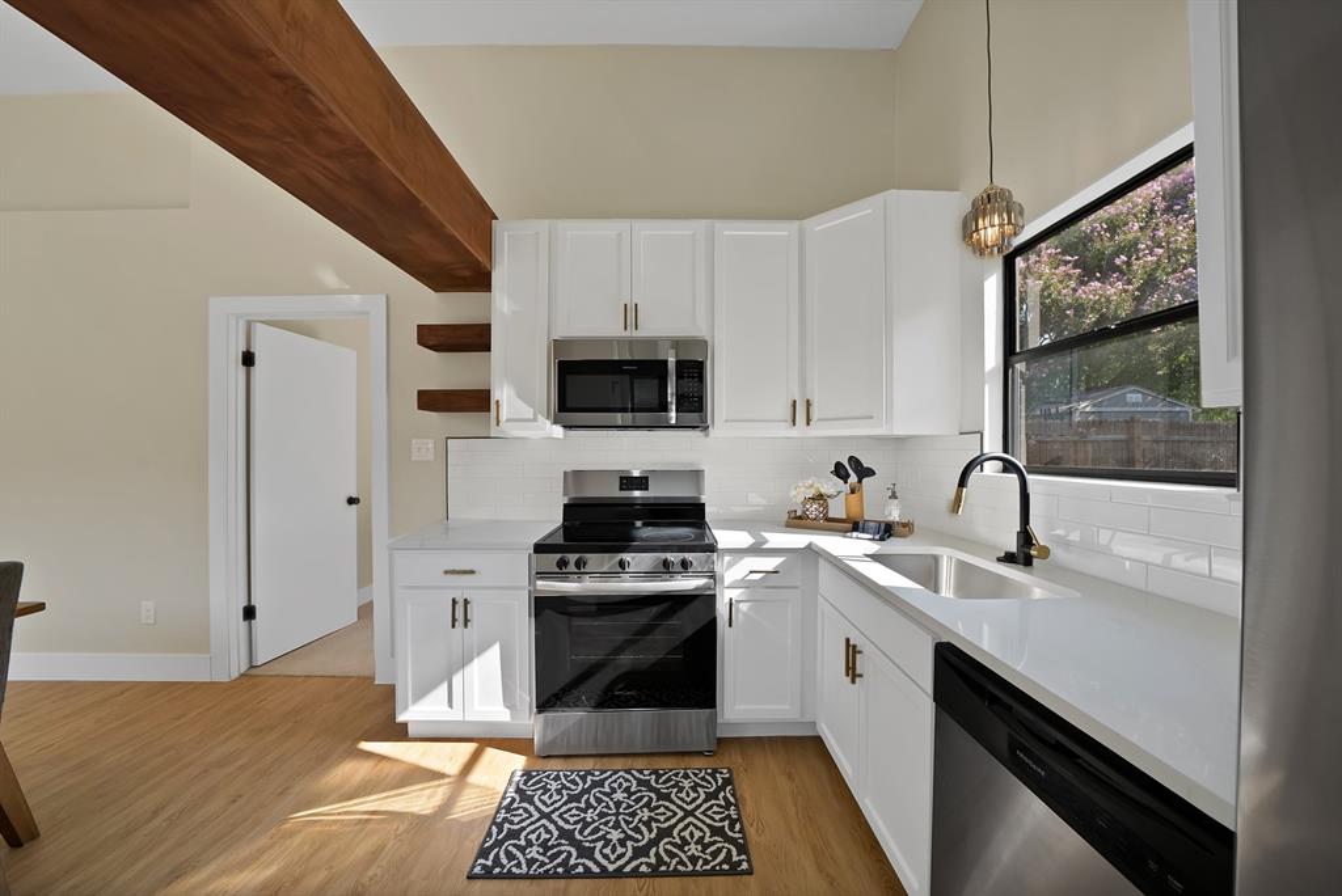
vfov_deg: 90.1
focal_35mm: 12
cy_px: 448
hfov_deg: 112.6
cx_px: 671
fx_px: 448
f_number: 9
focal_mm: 12
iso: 640
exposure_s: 1/50
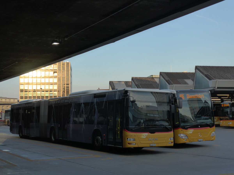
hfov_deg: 34.9
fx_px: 372
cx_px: 117
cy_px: 88
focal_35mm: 55
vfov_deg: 26.6
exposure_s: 1/500
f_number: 3.4
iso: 160
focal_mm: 11.3
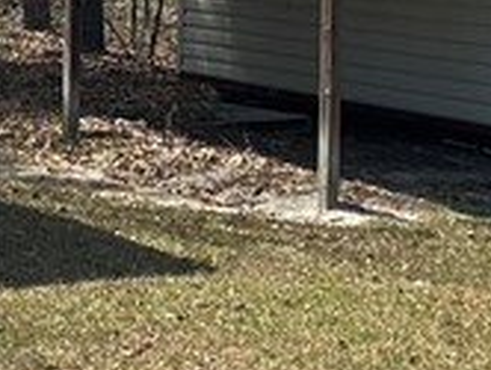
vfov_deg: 9.2
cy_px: -12
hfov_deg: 12.2
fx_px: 2273
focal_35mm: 160
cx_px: 27
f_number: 1.5
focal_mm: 5.7
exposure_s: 1/1869
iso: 50
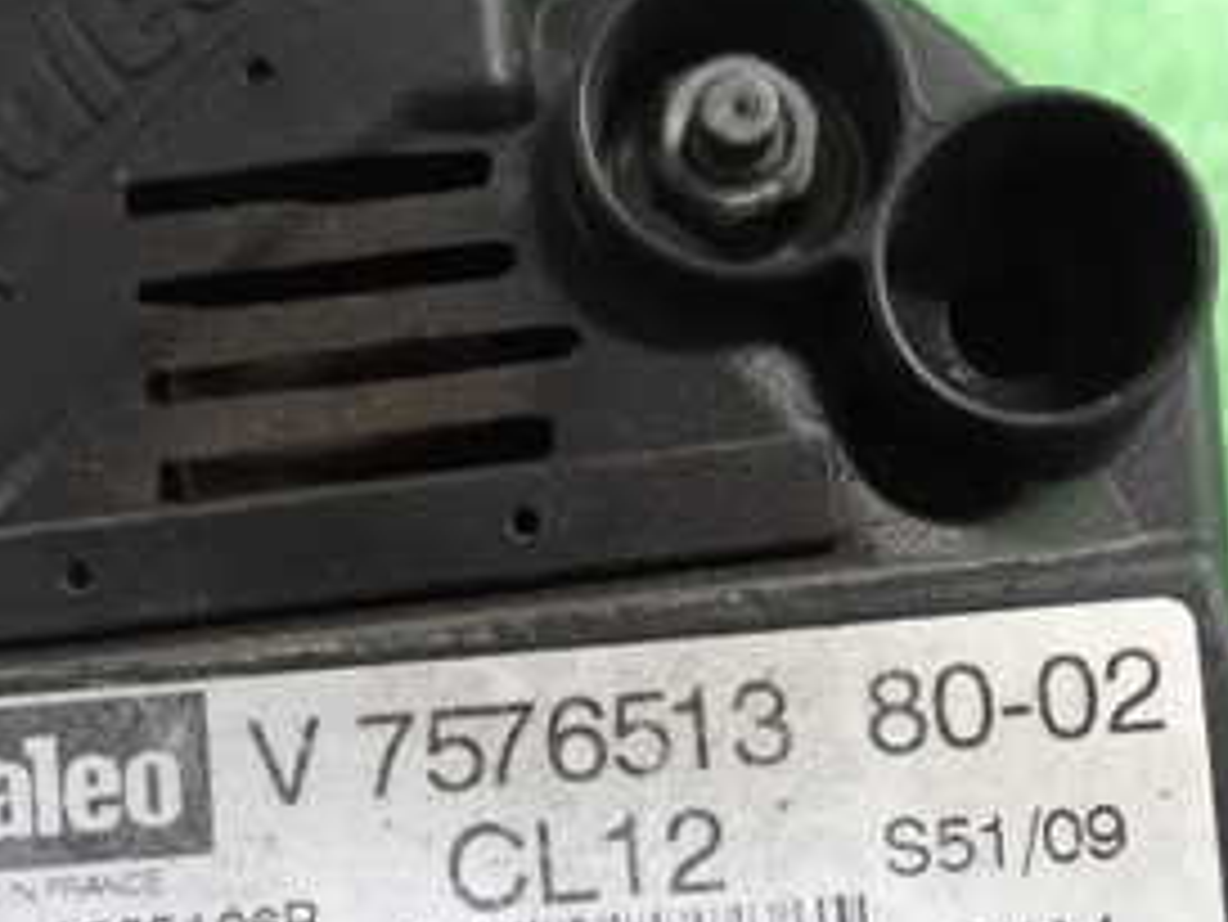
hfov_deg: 34.9
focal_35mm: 55
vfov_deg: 25.7
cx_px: 625
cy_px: 846
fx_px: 1952
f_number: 2.8
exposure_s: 1/100
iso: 1600
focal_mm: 4.5
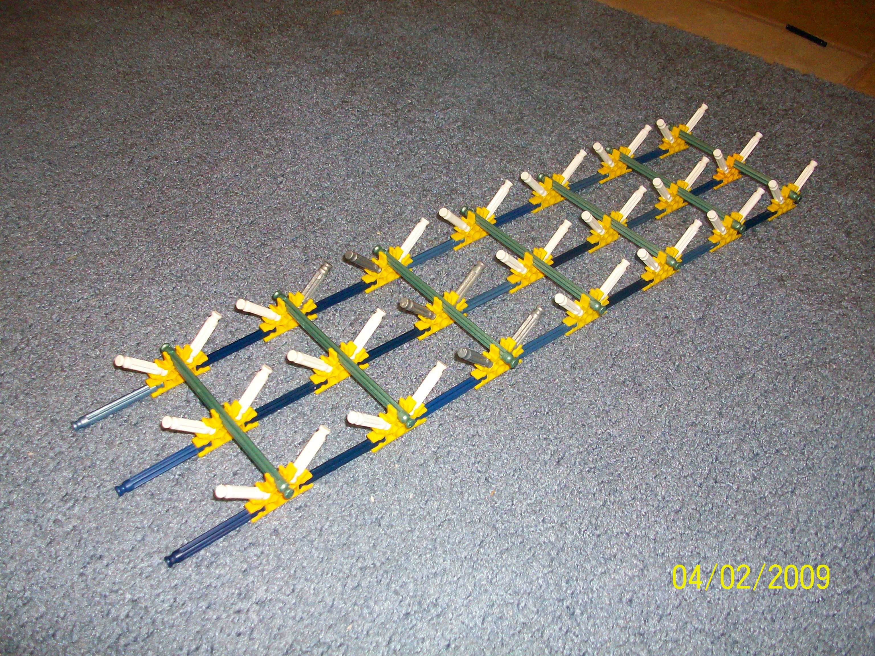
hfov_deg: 54.0
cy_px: 328
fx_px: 859
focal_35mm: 34
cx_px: 438
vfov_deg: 41.8
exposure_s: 1/60
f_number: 2.8
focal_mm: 5.7
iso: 160
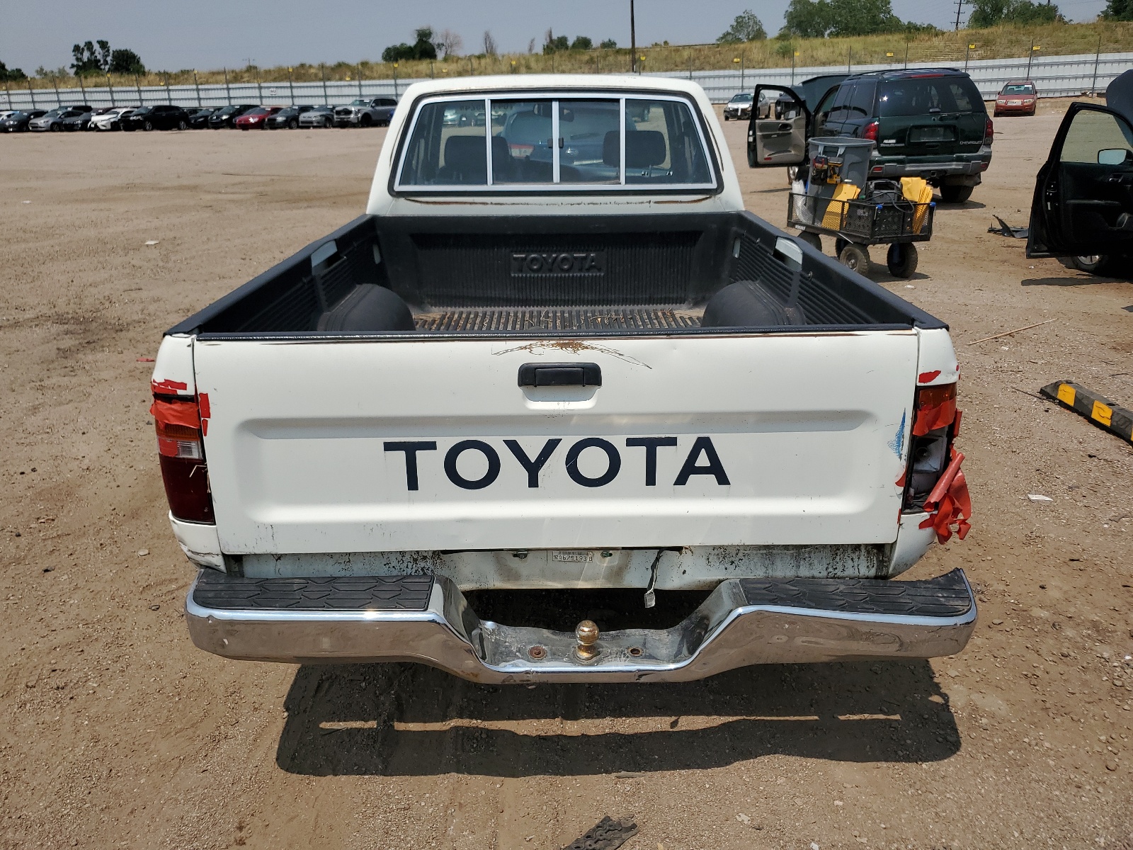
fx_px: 851
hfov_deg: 67.3
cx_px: 566
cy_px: 425
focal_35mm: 26
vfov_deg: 53.1
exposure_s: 1/10000
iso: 50
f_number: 1.5
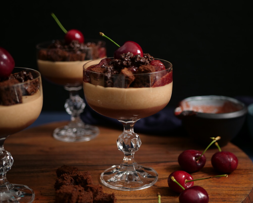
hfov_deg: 32.5
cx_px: 136
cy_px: 106
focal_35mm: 58
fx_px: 434
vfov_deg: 26.2
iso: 100
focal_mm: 25
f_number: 1.7
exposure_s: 1/60
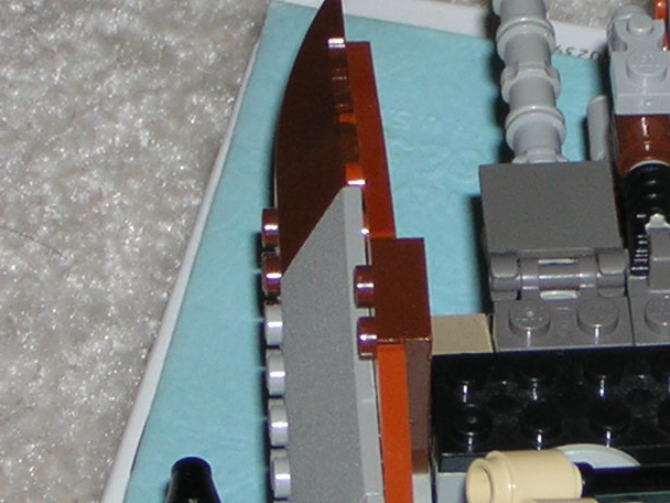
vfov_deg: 5.2
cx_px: 790
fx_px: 5497
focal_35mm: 284
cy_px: 203
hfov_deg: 6.9
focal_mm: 14.1
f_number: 4.7
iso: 50
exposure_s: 1/60.1
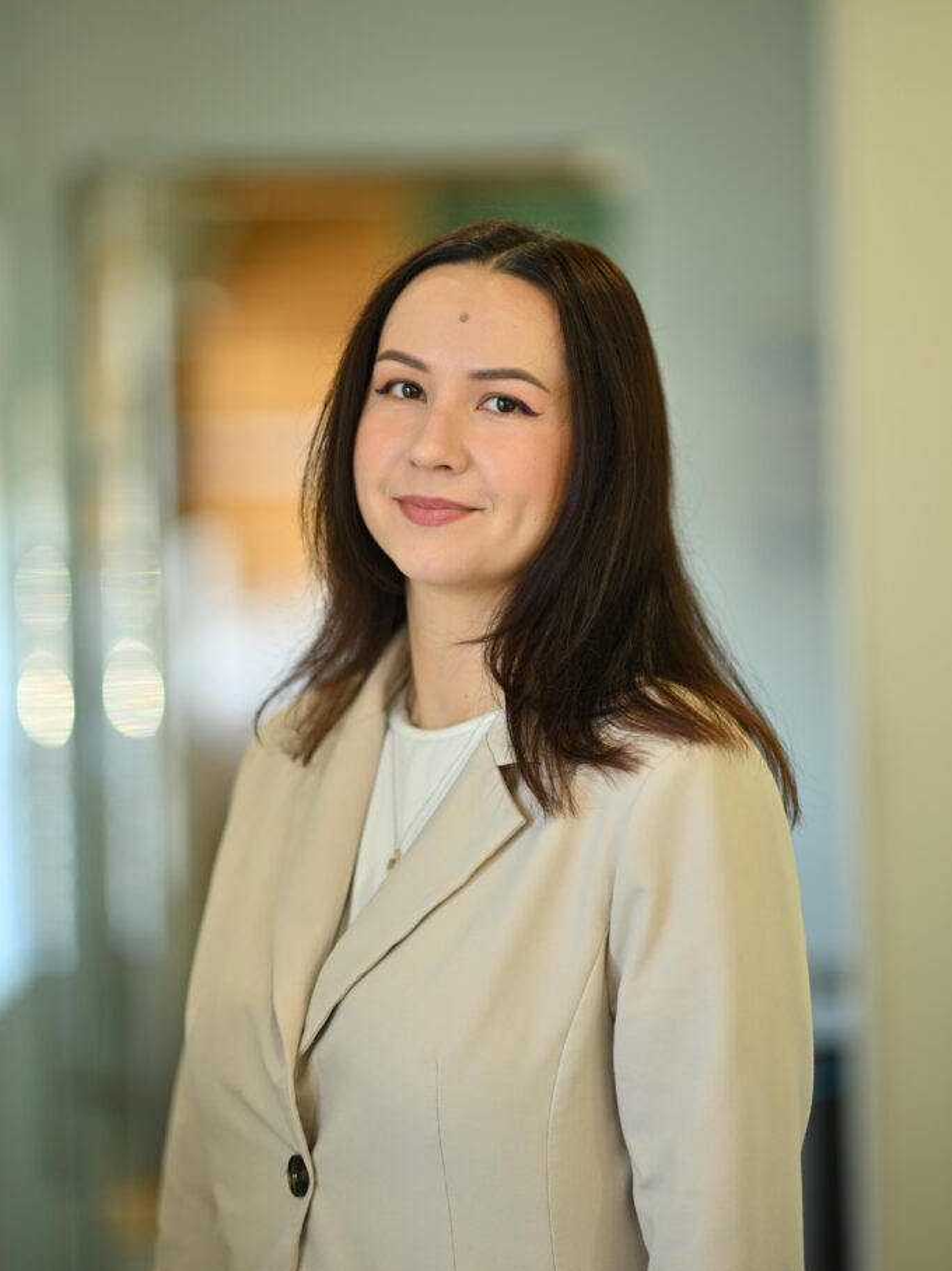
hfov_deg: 13.0
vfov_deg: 17.3
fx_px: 4181
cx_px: 477
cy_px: 570
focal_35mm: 114
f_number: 1.4
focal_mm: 105
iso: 64
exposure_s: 1/125
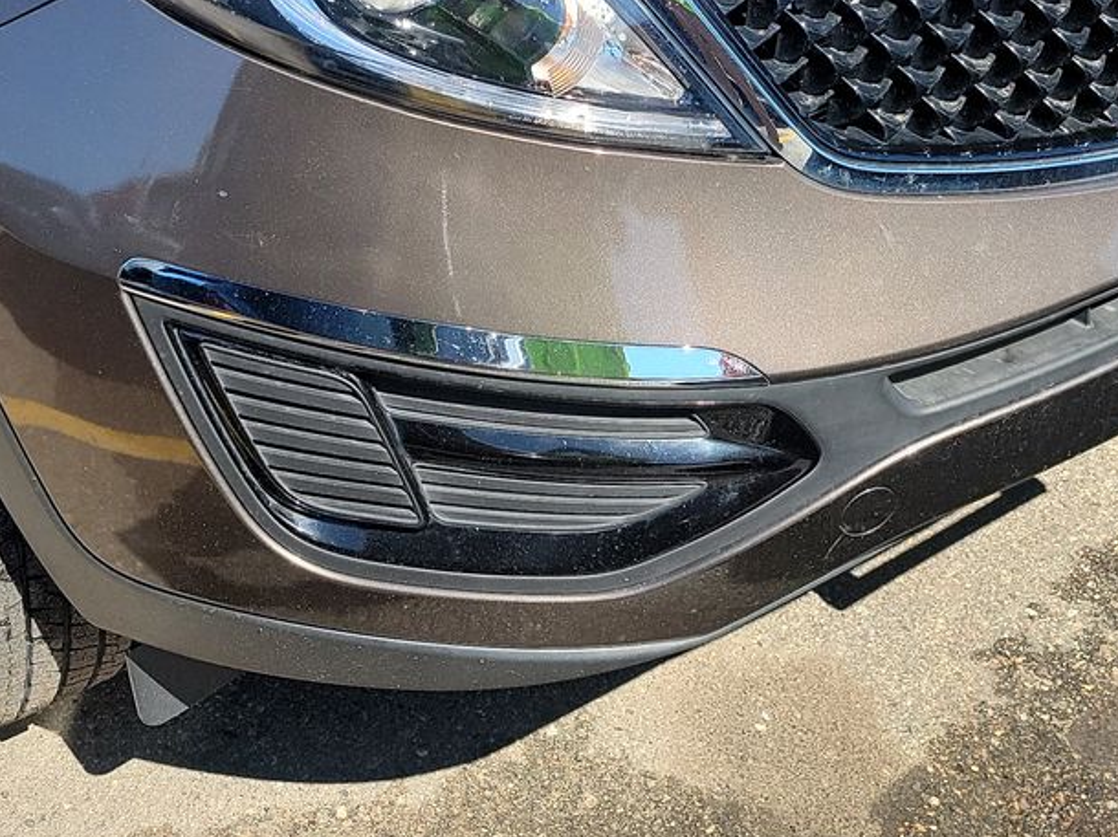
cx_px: 524
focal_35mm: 63
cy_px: -253
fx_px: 2034
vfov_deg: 21.1
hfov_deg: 30.7
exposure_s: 1/644
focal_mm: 6.7
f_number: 1.8
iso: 50
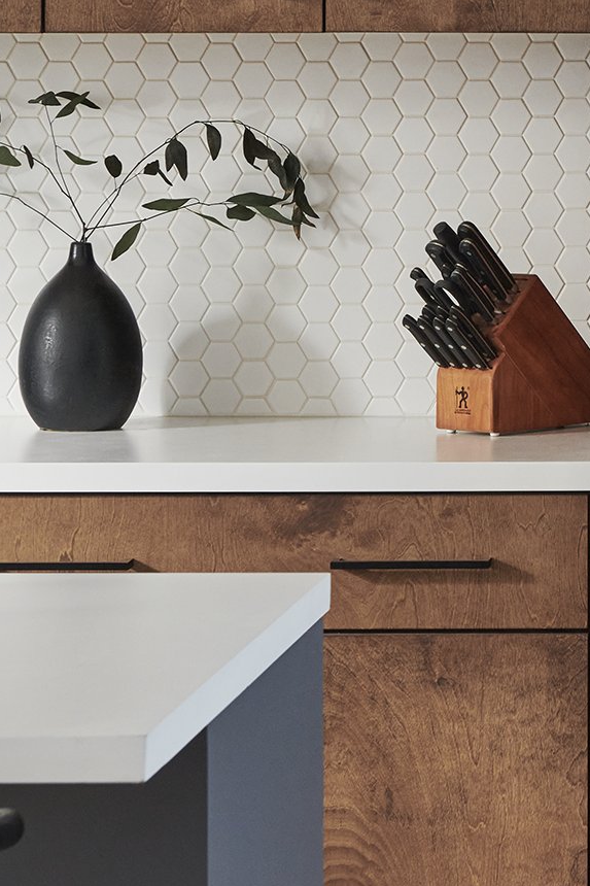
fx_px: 3861
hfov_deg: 8.6
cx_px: 749
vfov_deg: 13.0
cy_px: 143
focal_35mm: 157
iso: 320
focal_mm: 45
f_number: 5.6
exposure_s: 1/125
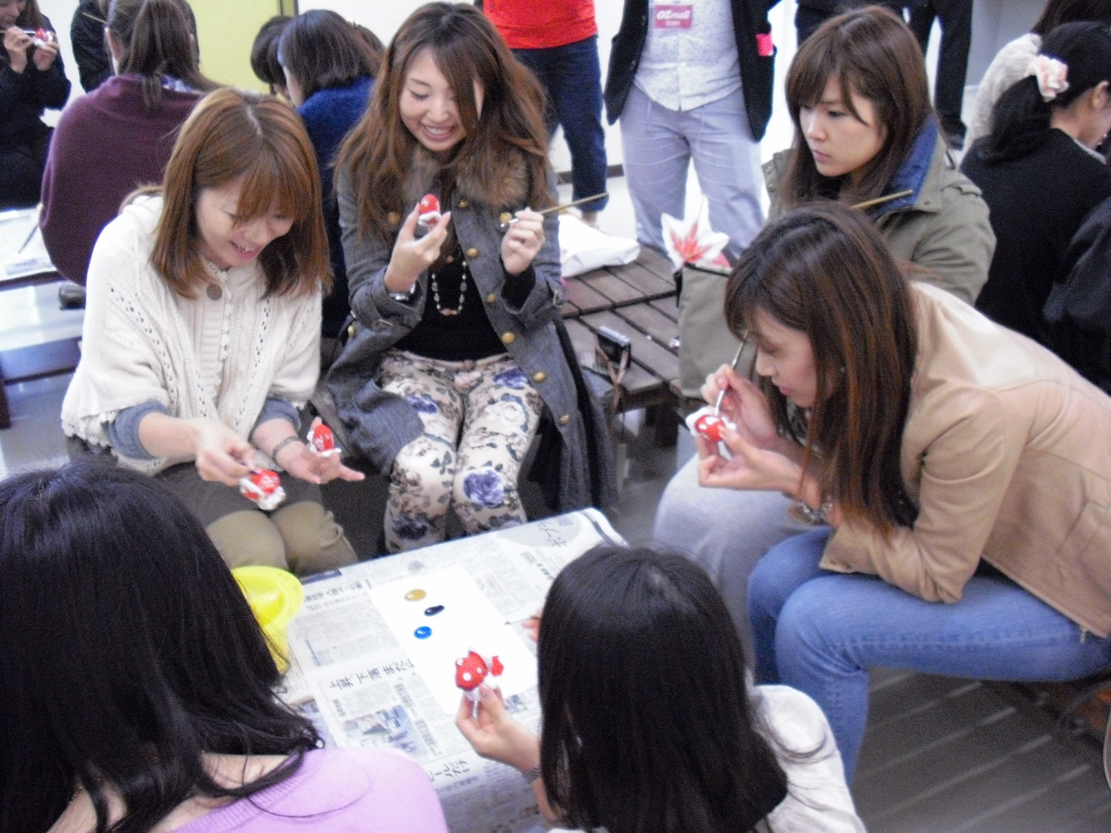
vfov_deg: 37.7
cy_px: 416
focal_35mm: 38
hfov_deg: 49.0
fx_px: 1220
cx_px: 556
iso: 800
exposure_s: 1/40
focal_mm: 6.2
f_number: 2.8
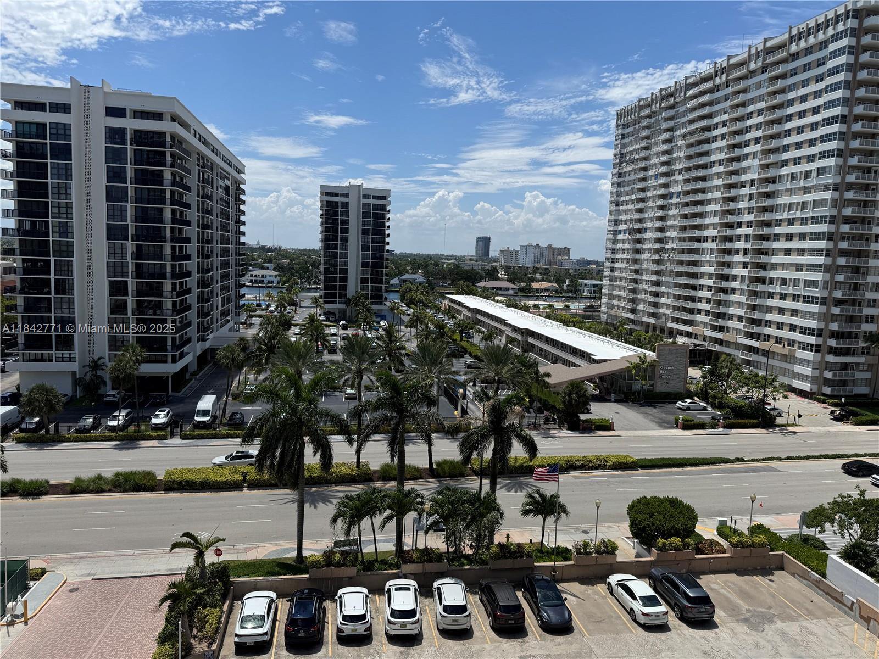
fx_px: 609
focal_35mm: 24
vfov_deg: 56.8
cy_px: 330
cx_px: 440
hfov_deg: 71.6
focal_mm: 6.76
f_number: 1.78
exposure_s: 1/7092
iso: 80
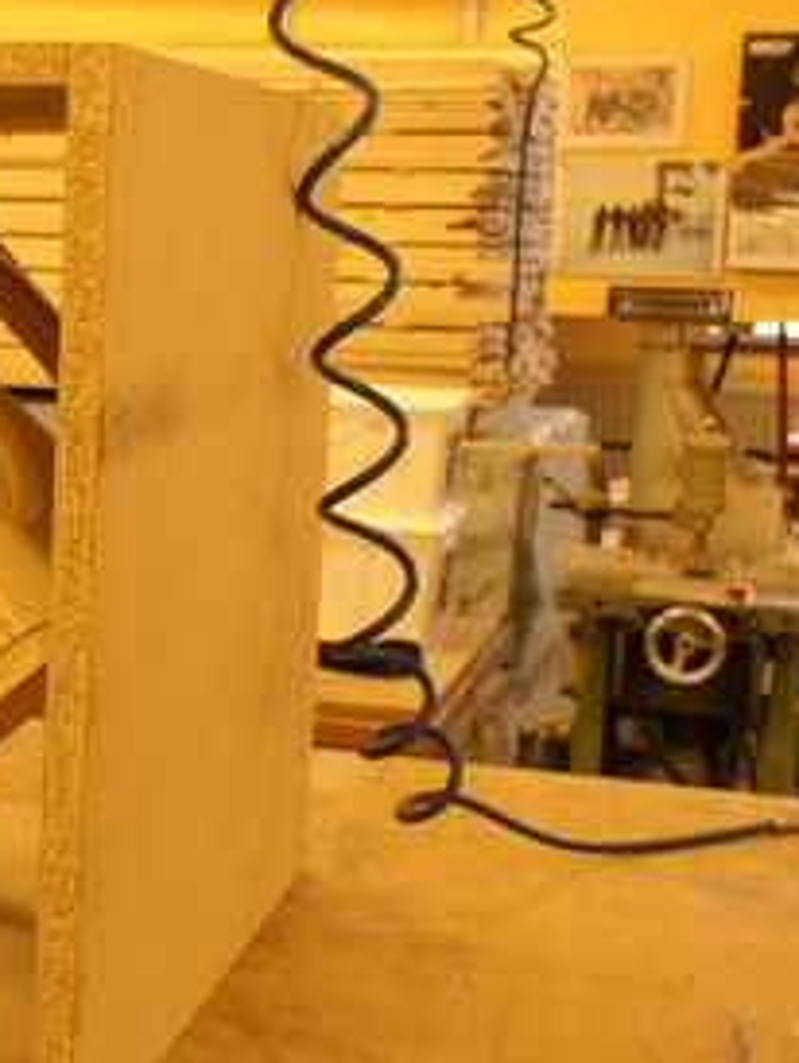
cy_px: 528
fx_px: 2274
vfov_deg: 26.3
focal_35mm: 74
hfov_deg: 18.3
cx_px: -299
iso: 320
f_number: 4
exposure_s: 1/40
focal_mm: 22
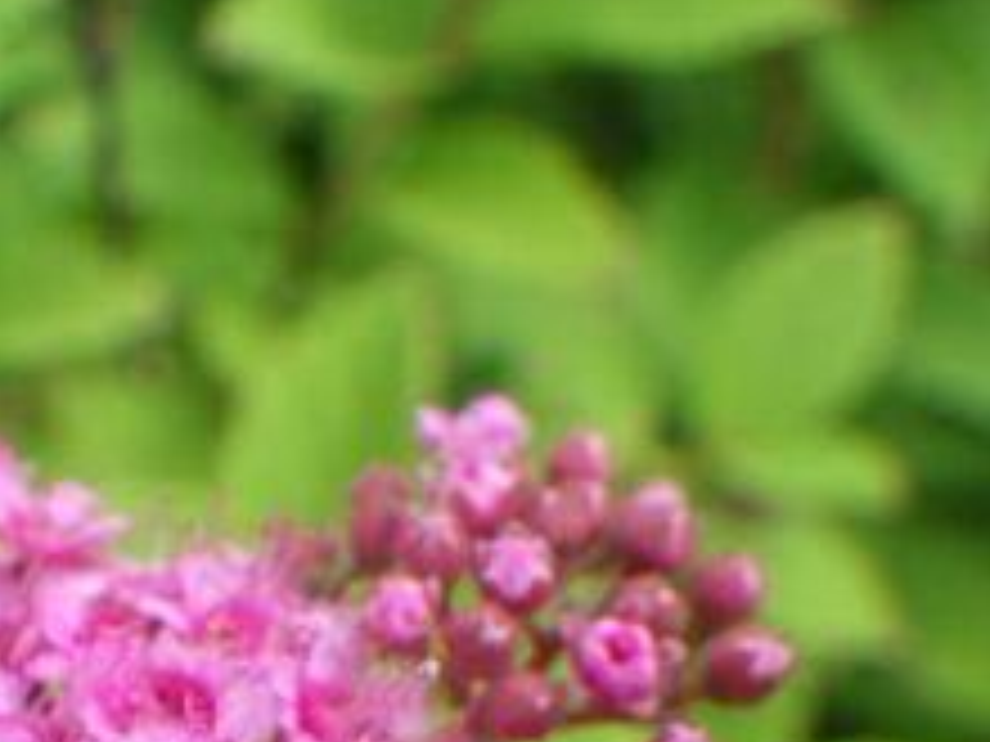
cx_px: 191
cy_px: 938
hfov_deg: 22.0
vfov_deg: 16.0
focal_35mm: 88
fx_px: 2517
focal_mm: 6.1
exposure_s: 1/80
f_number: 3.8
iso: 125
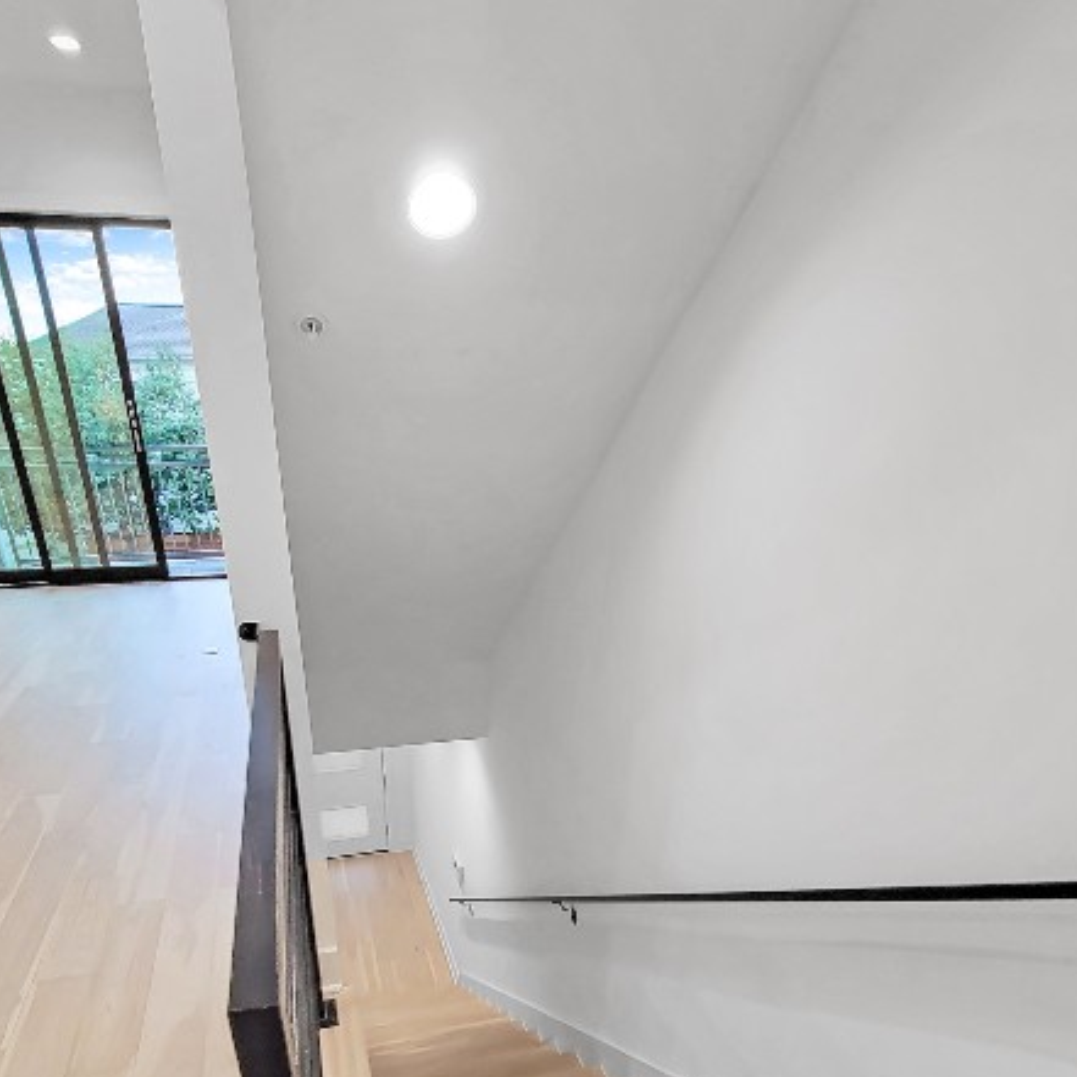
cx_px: 488
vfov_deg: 69.4
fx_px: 704
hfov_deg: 74.6
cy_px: 821
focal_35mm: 20
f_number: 2.2
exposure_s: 1/60
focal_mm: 2.2
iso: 125
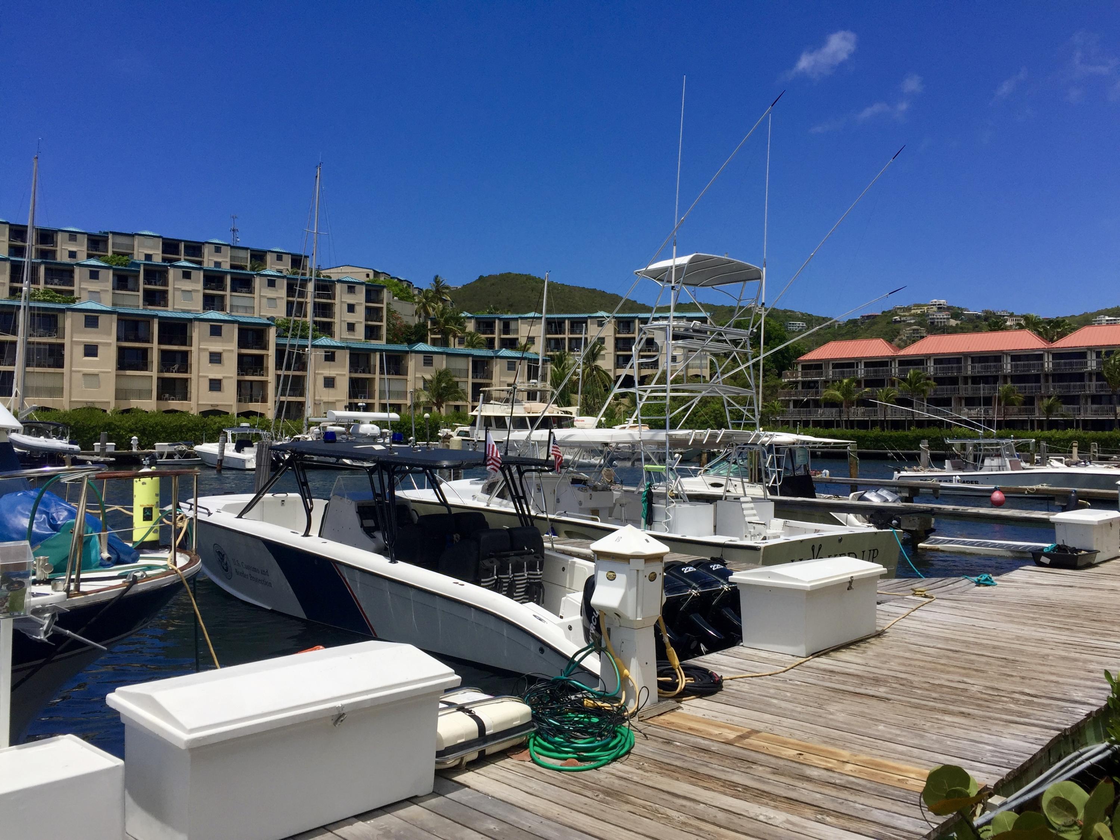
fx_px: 938
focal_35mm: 29
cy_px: 420
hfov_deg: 61.7
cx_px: 560
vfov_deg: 48.2
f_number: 2.2
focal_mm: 4.15
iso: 32
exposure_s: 1/3968
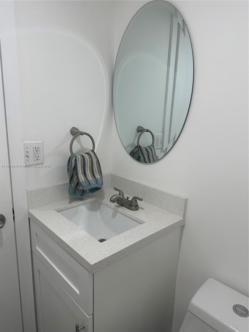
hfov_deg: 56.8
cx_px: 124
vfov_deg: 71.6
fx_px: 230
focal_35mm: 24
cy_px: 166
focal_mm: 6.86
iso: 80
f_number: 1.78
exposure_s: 1/120
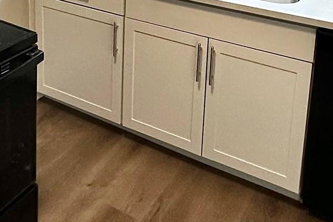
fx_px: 463
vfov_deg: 23.7
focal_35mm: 50
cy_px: -70
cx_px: 124
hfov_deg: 39.3
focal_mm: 2.22
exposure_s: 1/118
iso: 250
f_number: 2.2
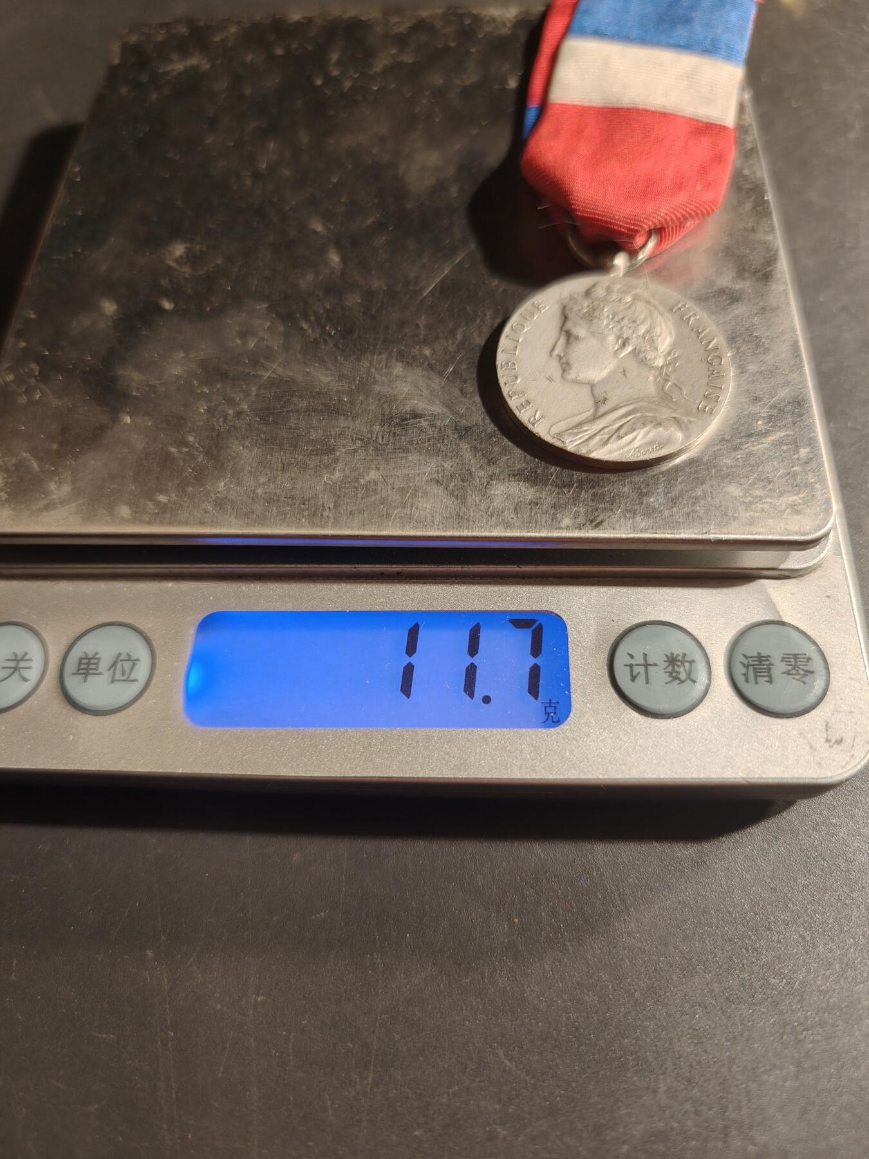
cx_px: 434
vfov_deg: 73.9
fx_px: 770
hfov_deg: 58.9
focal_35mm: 23
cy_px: 580
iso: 250
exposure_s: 1/184
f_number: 1.6
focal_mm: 6.06
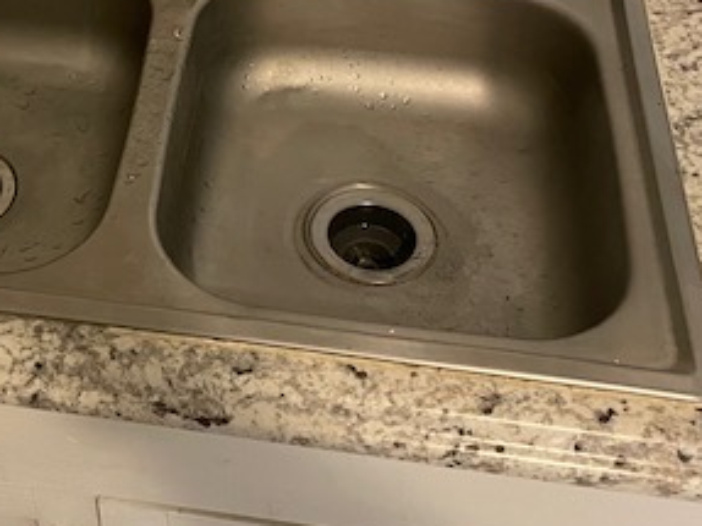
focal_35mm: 58
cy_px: 130
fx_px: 1176
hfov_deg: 32.2
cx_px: 122
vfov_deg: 24.9
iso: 500
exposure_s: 1/30
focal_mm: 4.2
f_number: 1.6
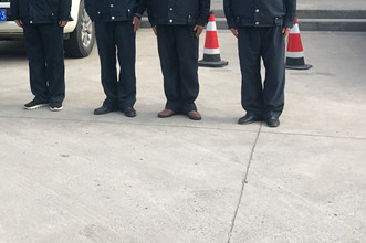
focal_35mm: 73
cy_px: -19
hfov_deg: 27.0
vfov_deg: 18.0
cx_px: 53
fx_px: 741
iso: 25
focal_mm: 4.15
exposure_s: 1/268
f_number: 2.2
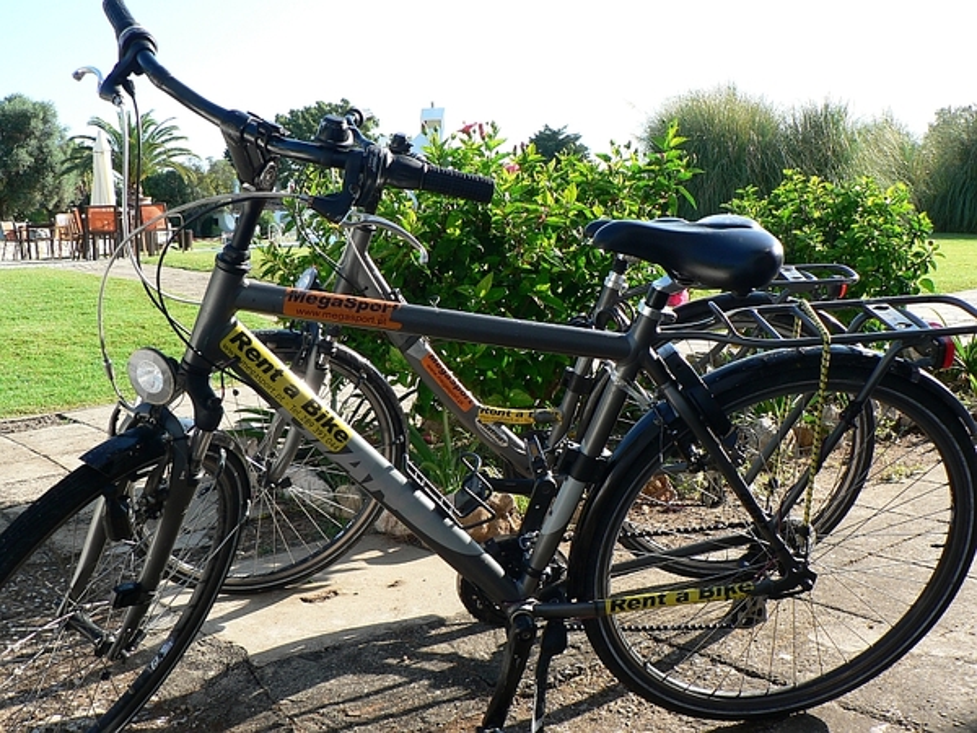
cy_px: 366
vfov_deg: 39.7
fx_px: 1016
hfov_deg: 51.4
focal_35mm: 36
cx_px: 488
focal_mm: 6
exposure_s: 1/200
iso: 80
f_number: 4
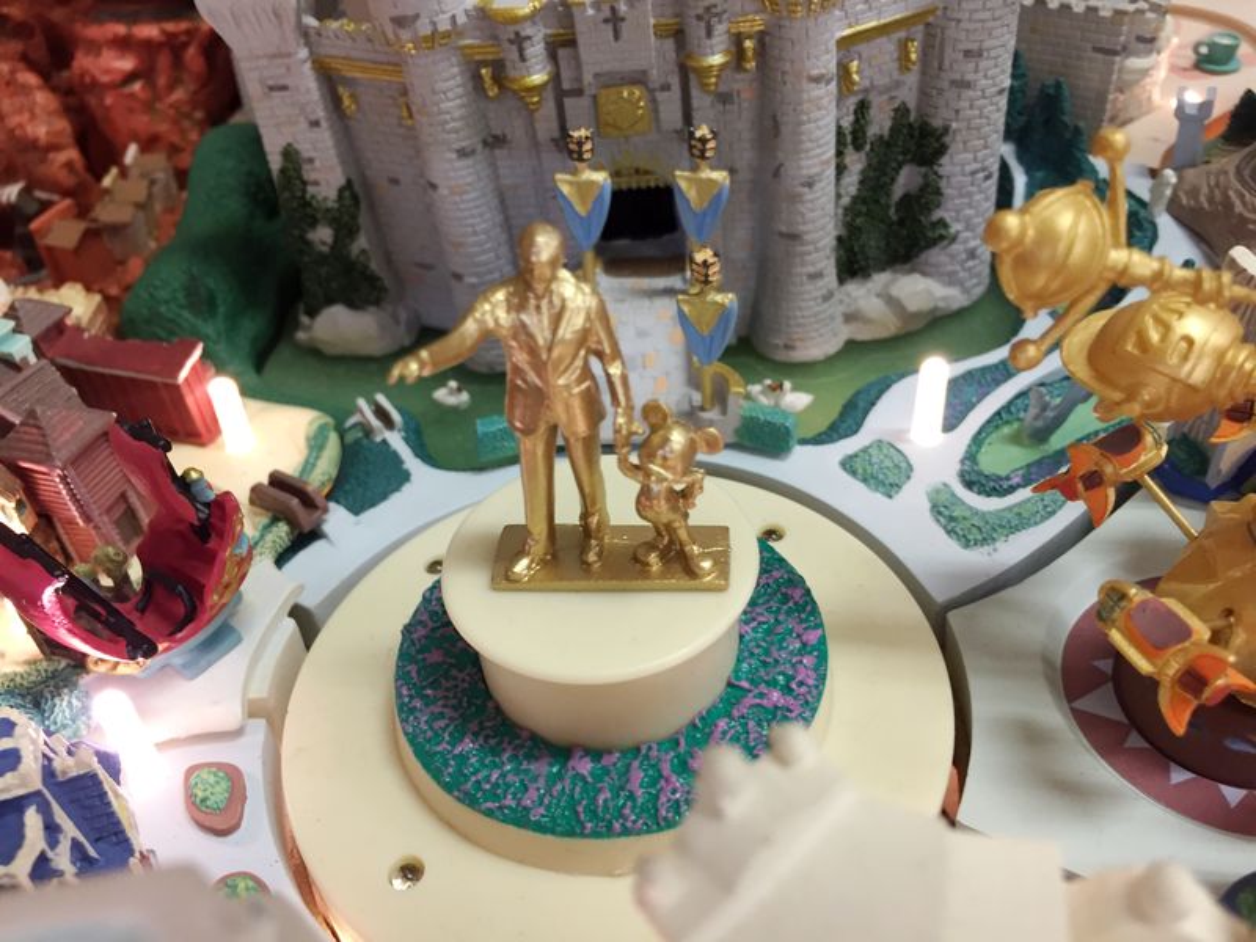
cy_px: 471
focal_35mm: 29
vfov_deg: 48.2
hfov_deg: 61.7
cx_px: 628
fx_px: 1052
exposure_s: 1/33
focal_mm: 4.15
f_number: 2.2
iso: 125
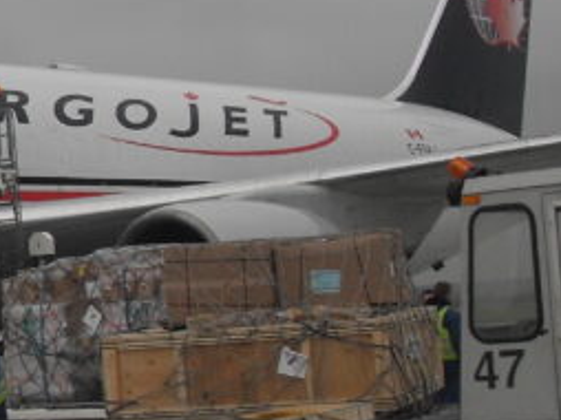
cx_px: -225
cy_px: 108
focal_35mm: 112
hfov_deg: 16.4
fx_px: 1813
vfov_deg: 13.2
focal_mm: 6.3
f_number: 8.9
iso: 80
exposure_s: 1/90
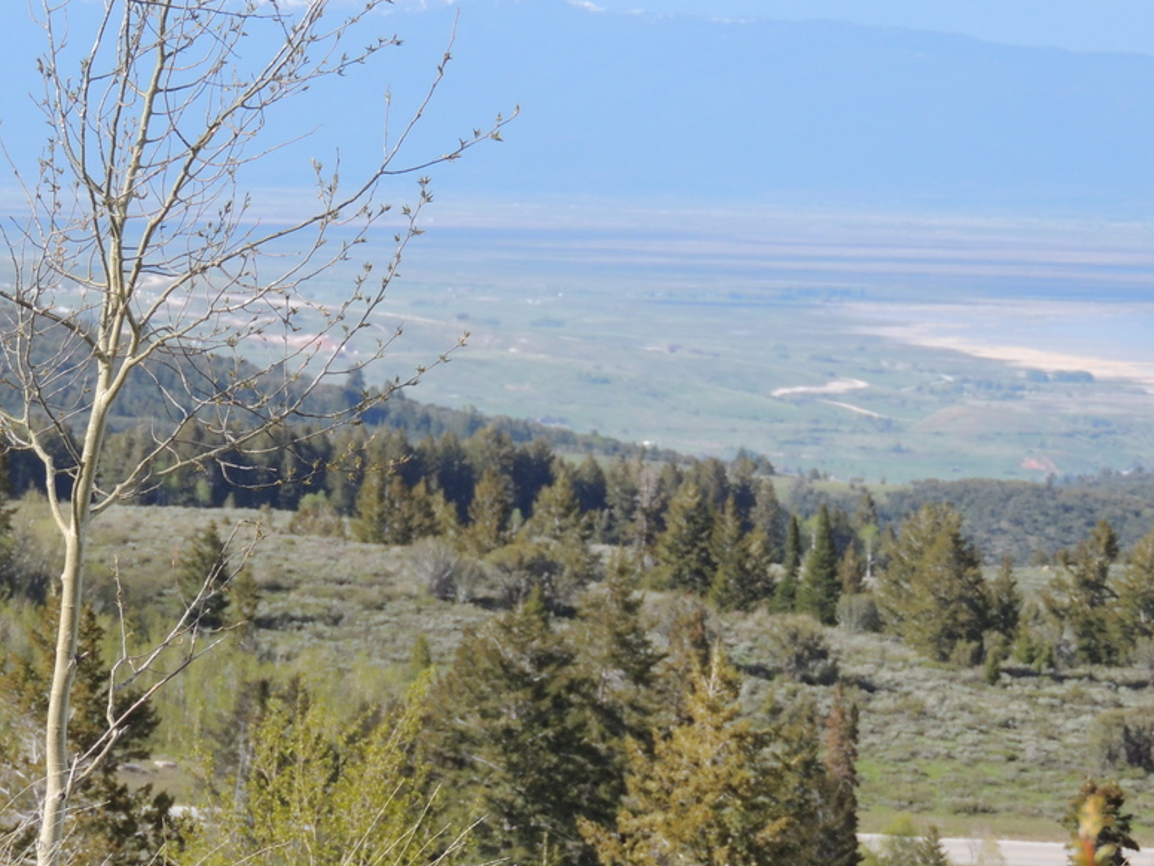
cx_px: 233
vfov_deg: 4.9
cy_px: 371
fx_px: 10168
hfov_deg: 6.5
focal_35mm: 305
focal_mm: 33
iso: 100
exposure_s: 1/400
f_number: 4.6
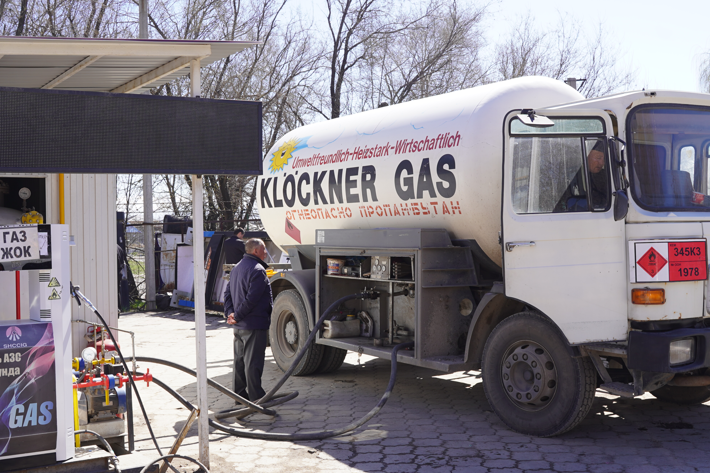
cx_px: 355
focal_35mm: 42
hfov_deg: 46.4
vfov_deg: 31.9
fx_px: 828
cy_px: 236
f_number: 8
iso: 100
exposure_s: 1/125
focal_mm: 28
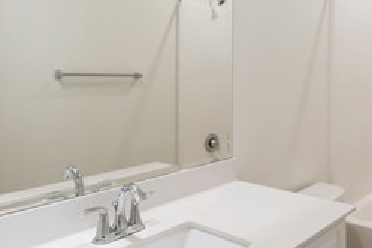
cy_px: 81
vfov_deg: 36.5
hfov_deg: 51.8
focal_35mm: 36
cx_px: 258
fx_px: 372
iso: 400
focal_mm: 14
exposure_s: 1/200
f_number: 2.8
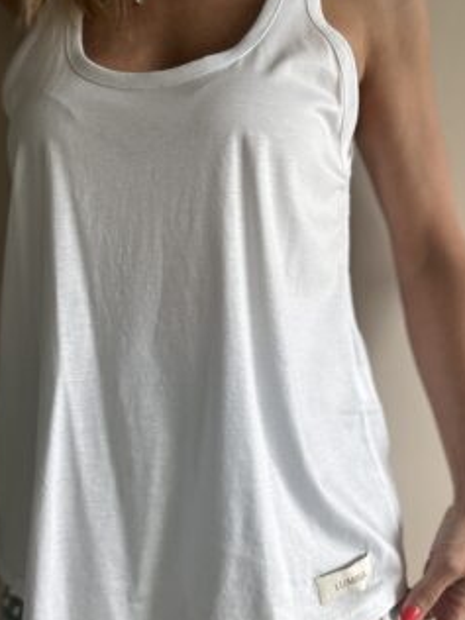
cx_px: 237
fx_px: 681
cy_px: 339
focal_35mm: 38
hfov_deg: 37.7
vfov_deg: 48.9
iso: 40
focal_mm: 2.69
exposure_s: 1/121
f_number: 1.9
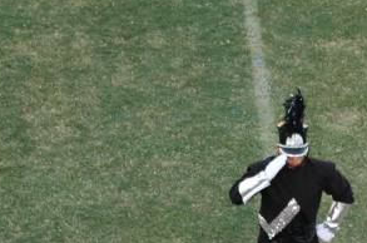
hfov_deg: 2.0
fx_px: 10671
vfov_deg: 1.3
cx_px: 292
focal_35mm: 1049
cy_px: 192
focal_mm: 200
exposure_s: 1/100
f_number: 5.6
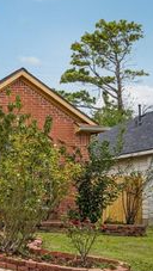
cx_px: -137
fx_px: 547
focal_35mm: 76
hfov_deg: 13.9
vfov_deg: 27.9
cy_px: 141
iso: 500
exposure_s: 1/320
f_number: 8
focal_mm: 33
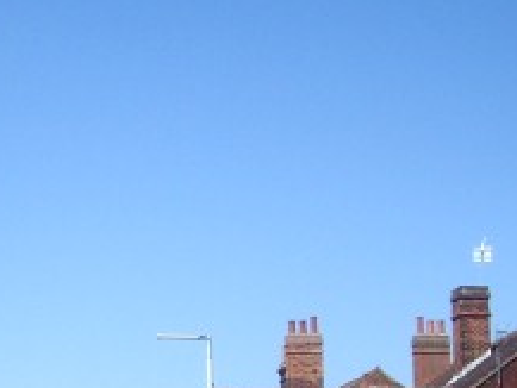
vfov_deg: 13.0
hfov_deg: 16.9
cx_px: -71
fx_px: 1674
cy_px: 436
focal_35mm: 112
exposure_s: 1/400
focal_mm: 5.8
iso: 50
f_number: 4.3
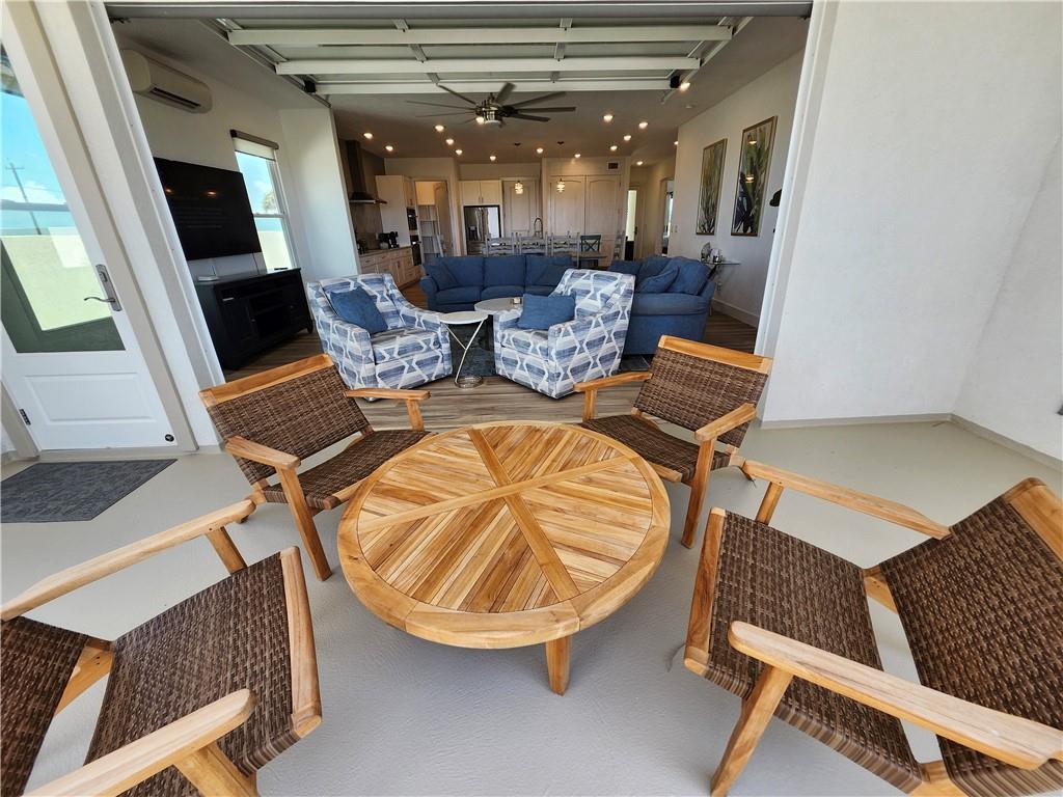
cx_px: 532
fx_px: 399
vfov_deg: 89.9
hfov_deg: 106.2
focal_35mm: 13
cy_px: 398
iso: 40
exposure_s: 1/176
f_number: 2.2
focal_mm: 1.74
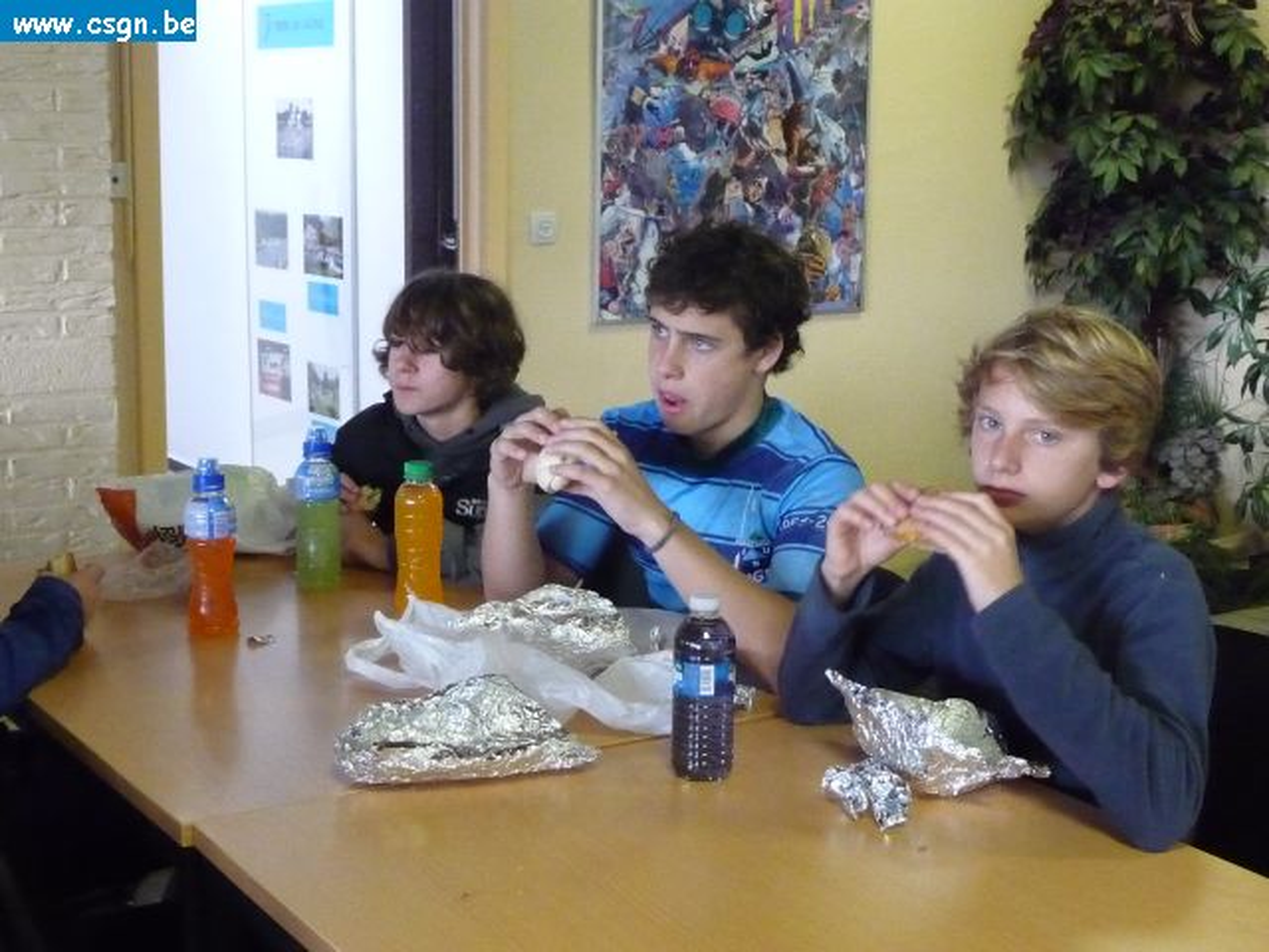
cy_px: 476
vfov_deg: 27.0
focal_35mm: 54
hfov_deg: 35.5
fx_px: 1980
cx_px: 634
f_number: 3.9
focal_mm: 6.7
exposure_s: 1/30
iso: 800
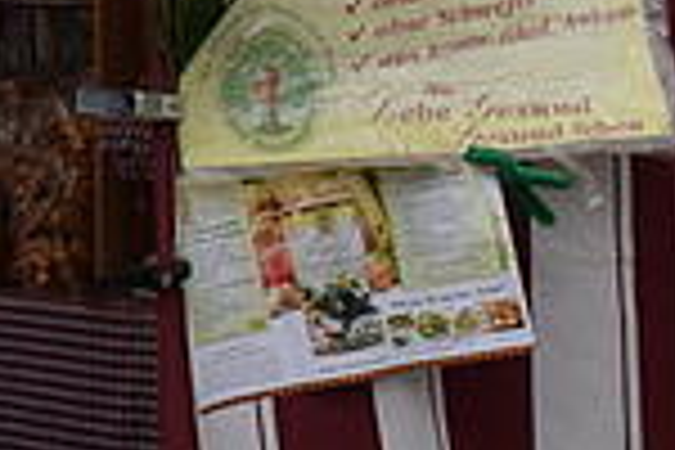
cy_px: -108
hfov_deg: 7.3
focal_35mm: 248
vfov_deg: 5.5
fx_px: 4642
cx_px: -1408
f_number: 13
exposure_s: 1/640
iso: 640
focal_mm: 23
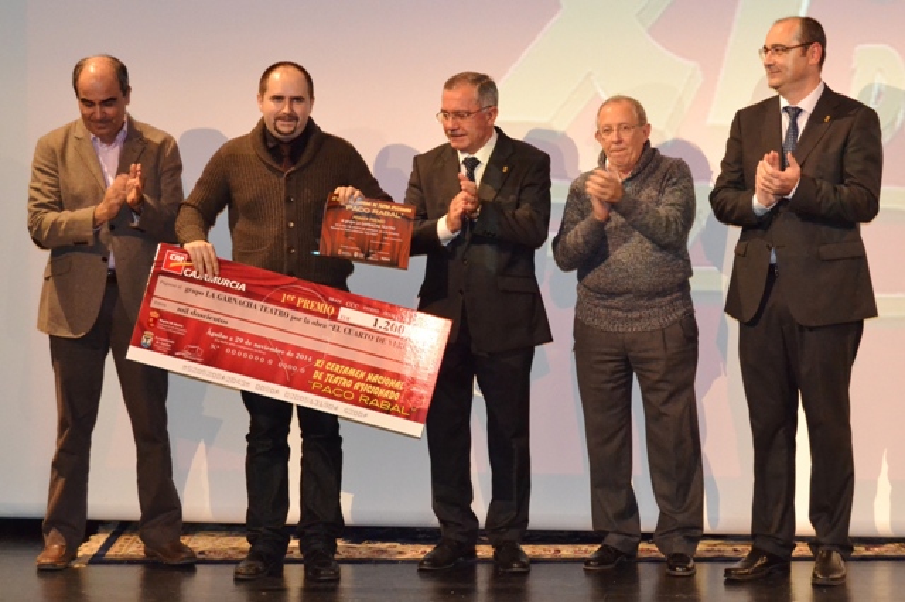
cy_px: 301
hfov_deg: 31.9
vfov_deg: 21.5
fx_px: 1583
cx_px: 452
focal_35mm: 63
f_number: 5
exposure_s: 1/60
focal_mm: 42
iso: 3200
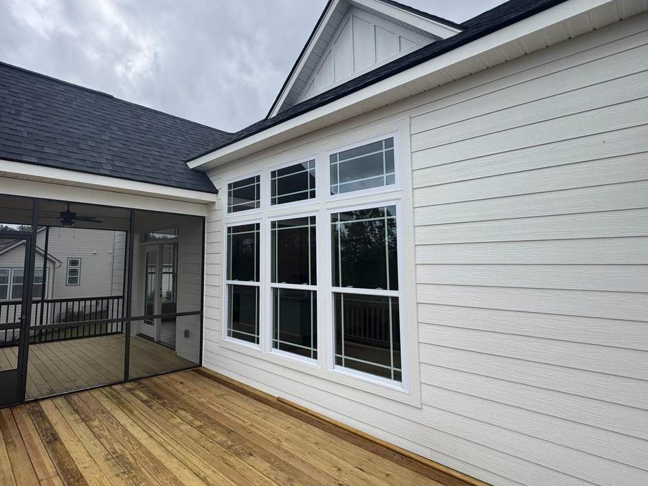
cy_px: 228
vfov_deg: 68.6
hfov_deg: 83.2
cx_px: 247
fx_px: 356
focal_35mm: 19
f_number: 2.2
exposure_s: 1/1178
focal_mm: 2.22
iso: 50
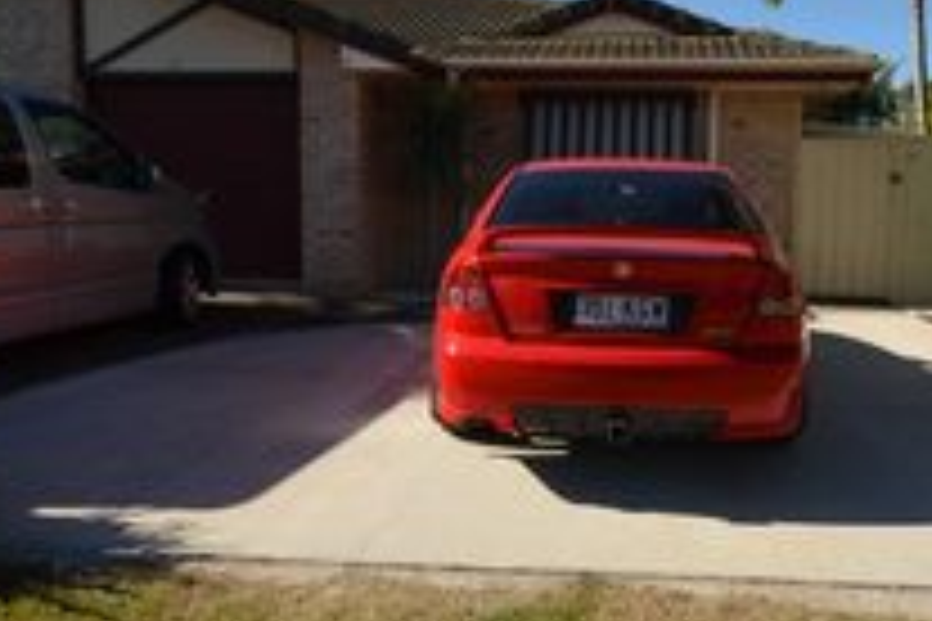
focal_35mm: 34
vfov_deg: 38.8
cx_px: 563
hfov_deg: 55.4
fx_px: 880
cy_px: 281
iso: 100
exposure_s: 1/200
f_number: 10
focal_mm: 10
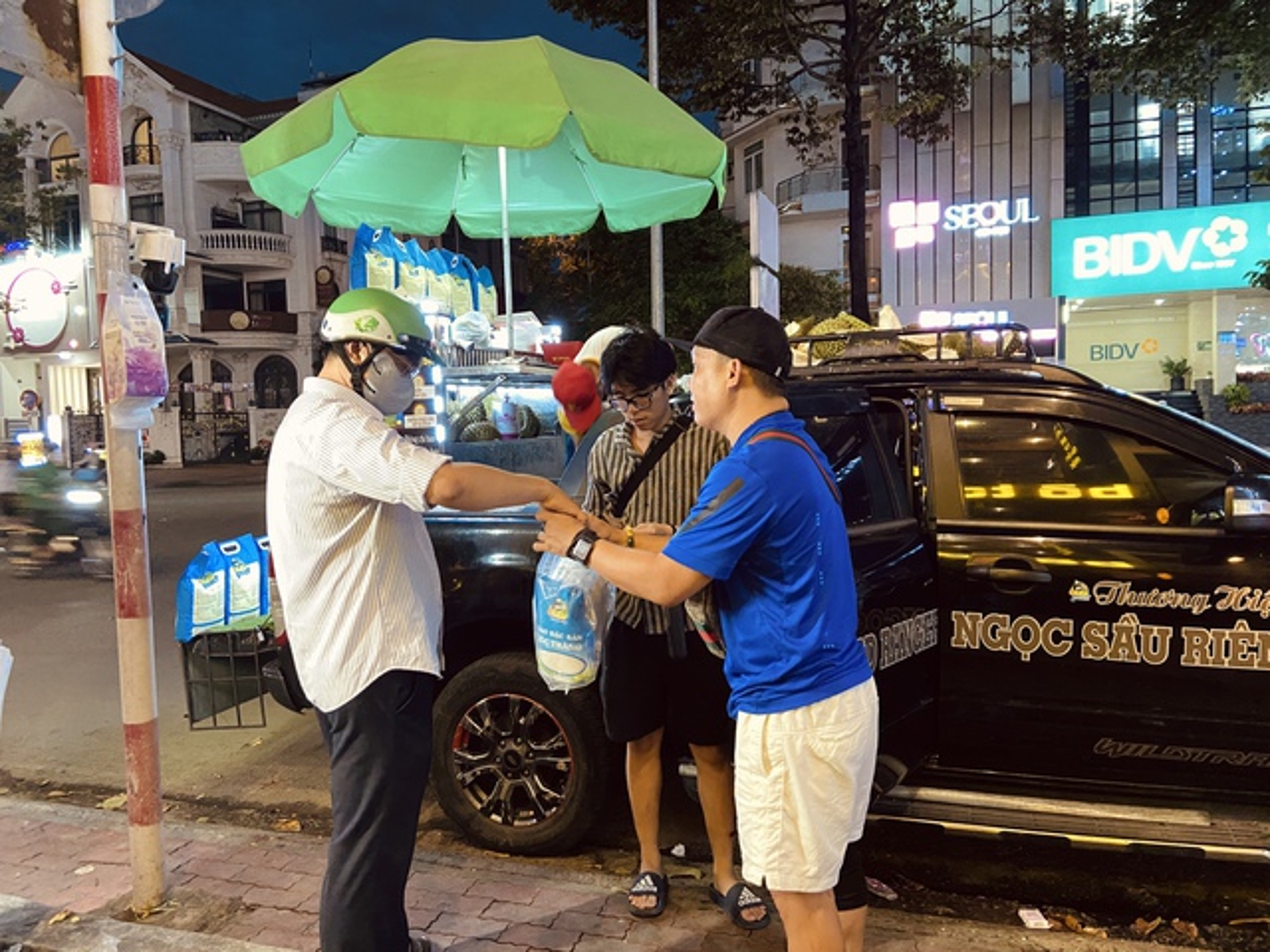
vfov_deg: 53.1
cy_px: 476
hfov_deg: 67.3
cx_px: 635
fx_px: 954
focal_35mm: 26
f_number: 1.8
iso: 500
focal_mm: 4.25
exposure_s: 1/33
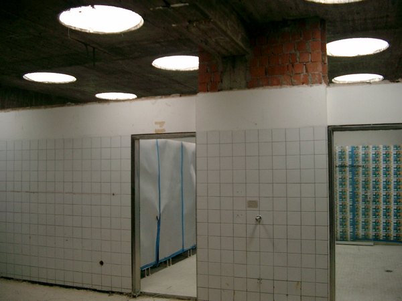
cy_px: 150
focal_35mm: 37
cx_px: 201
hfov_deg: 50.1
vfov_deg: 38.7
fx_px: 430
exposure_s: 1/50
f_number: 2.6
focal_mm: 7.6
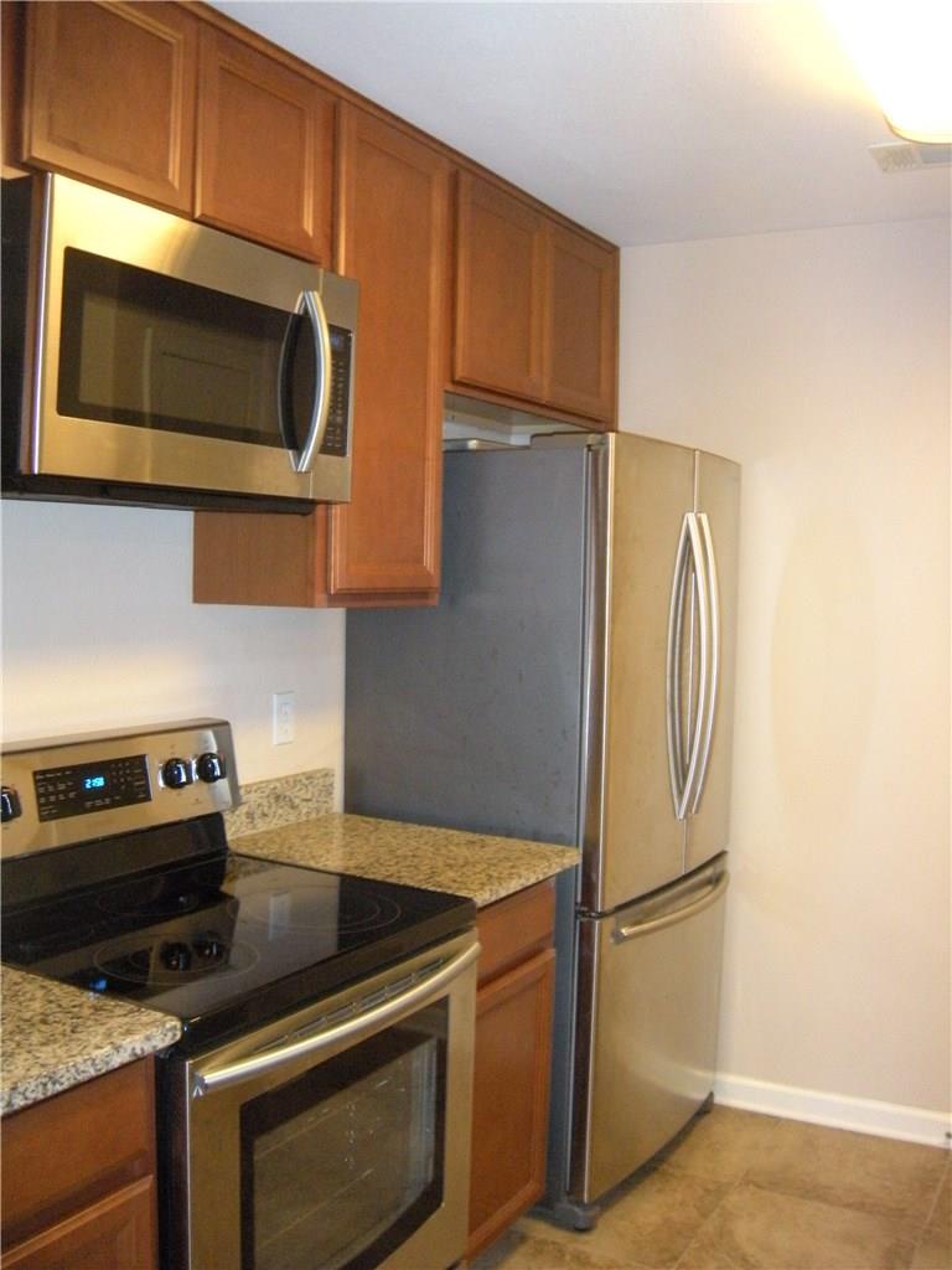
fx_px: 1283
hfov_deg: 40.7
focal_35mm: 35
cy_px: 635
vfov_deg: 52.6
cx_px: 476
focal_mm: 5.9
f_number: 3.8
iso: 400
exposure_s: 1/30
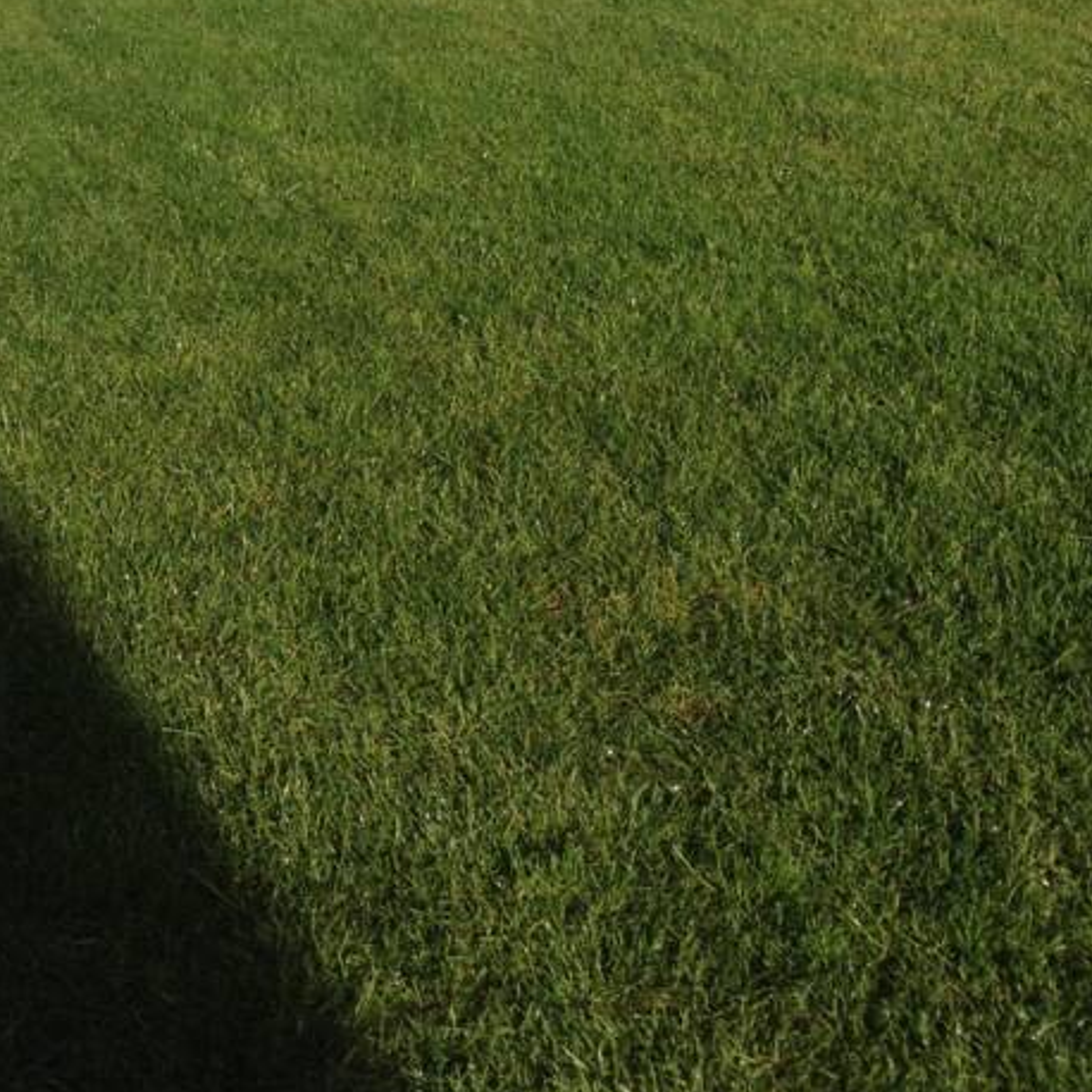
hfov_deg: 22.2
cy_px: -196
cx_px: 247
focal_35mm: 77
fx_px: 2748
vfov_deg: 21.0
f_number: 2.4
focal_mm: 4.28
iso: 50
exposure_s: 1/1175
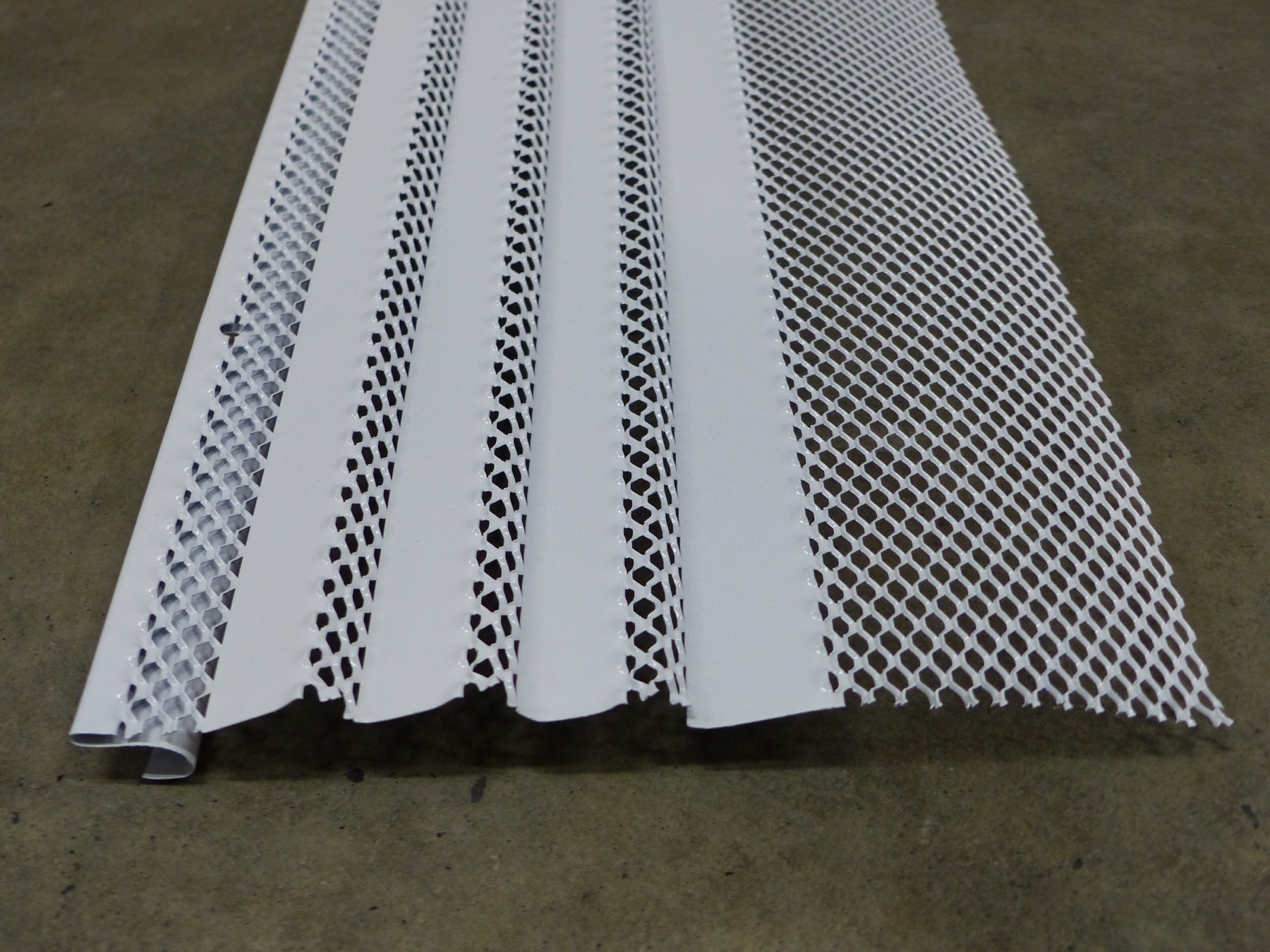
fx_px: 1651
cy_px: 476
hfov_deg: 42.1
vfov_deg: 32.2
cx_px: 635
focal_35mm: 45
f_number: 2.8
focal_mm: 8.1
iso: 320
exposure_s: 1/60
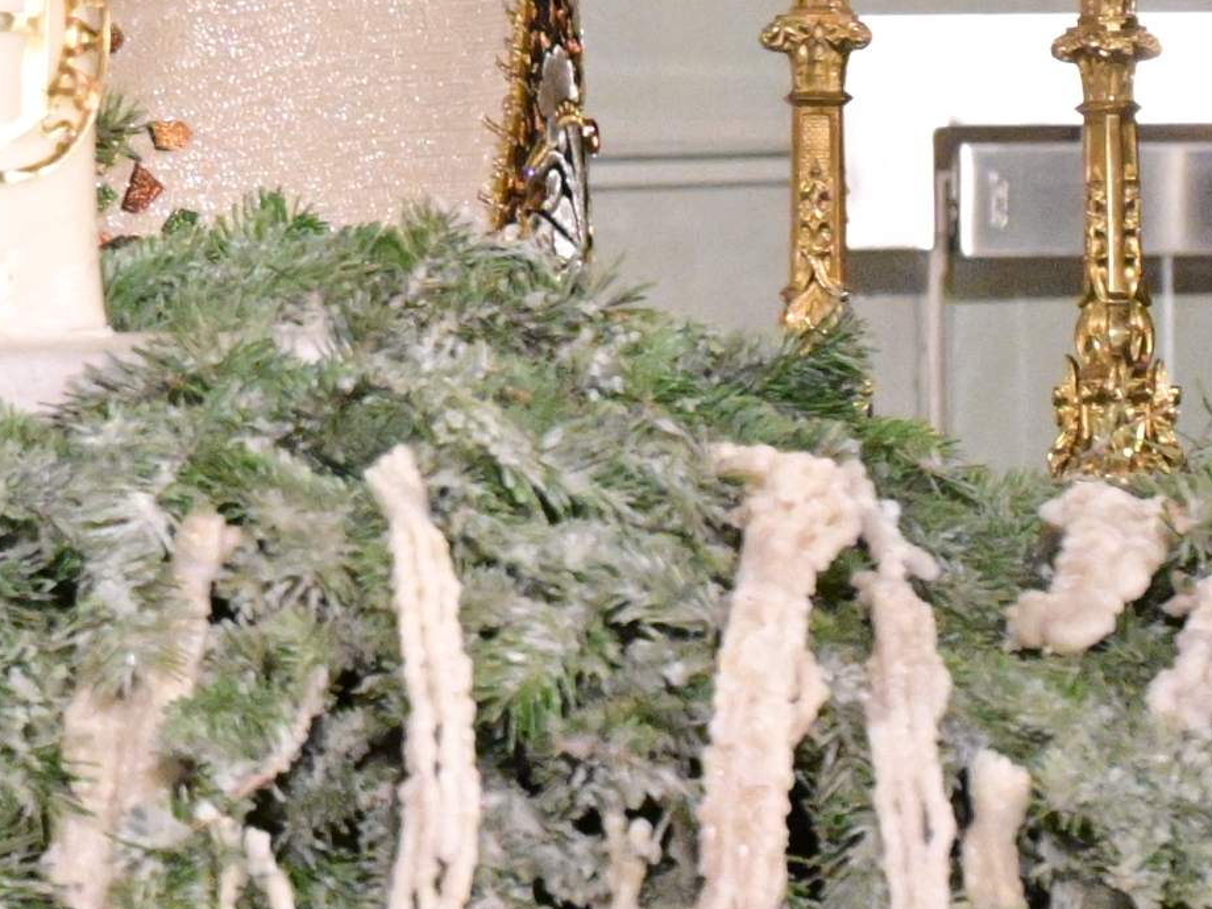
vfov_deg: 1.3
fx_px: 38654
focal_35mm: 1104
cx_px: -1320
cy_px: -179
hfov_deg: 1.8
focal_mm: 175
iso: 6400
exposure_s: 1/250
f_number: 5.6
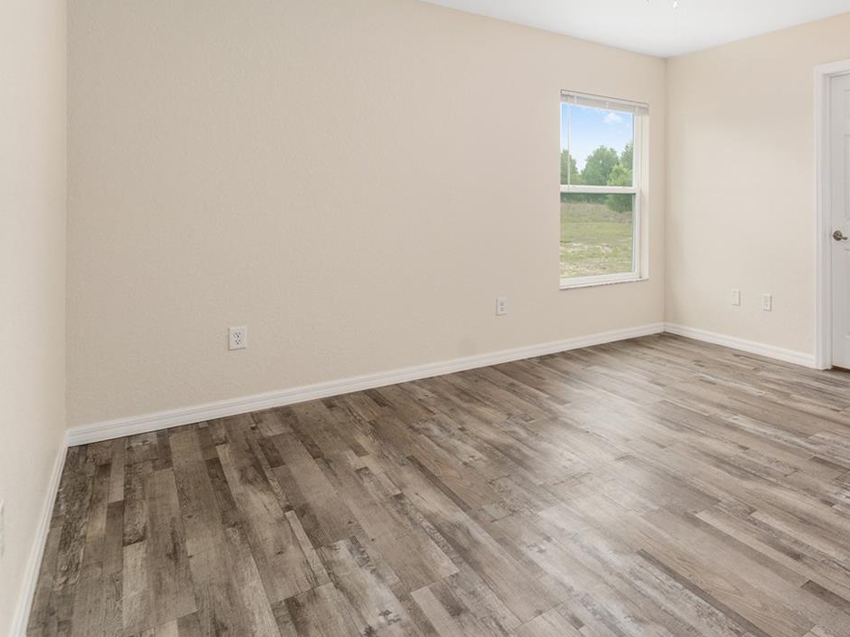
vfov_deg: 57.3
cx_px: 688
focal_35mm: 23
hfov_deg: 66.6
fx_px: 565
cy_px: 201
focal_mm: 14
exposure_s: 1/13
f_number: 7.1
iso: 320
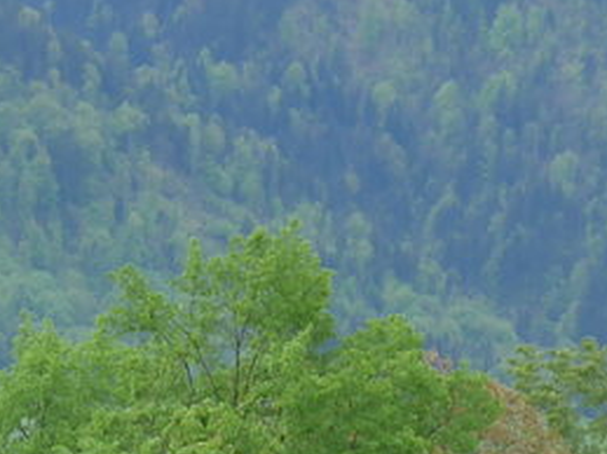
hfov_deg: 3.6
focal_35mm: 542
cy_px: 842
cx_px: -412
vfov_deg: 2.7
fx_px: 9500
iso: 80
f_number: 5
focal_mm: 22.9
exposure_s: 1/160
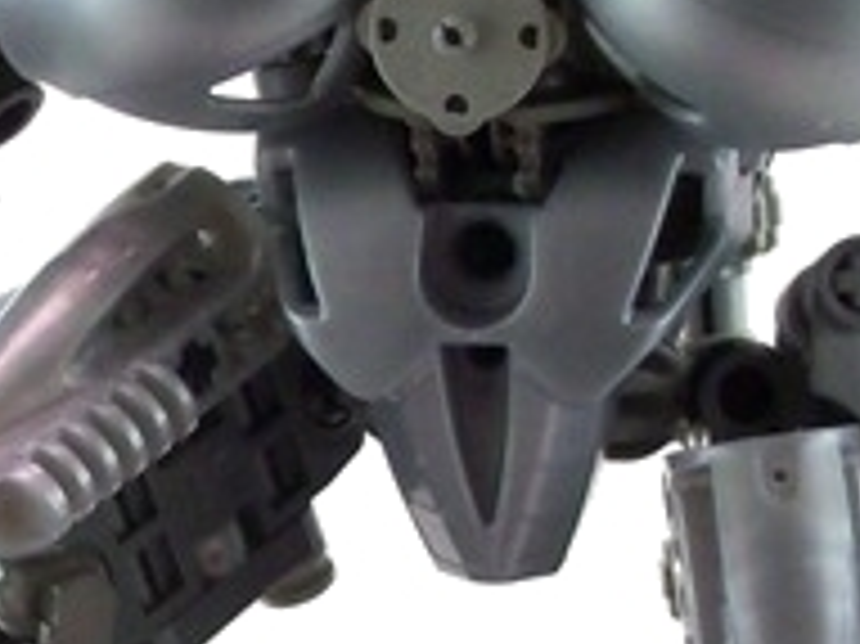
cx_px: 257
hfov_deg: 10.5
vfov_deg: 7.9
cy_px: 527
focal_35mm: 188
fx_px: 4668
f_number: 3
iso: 100
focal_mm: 6.3
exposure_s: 1/30
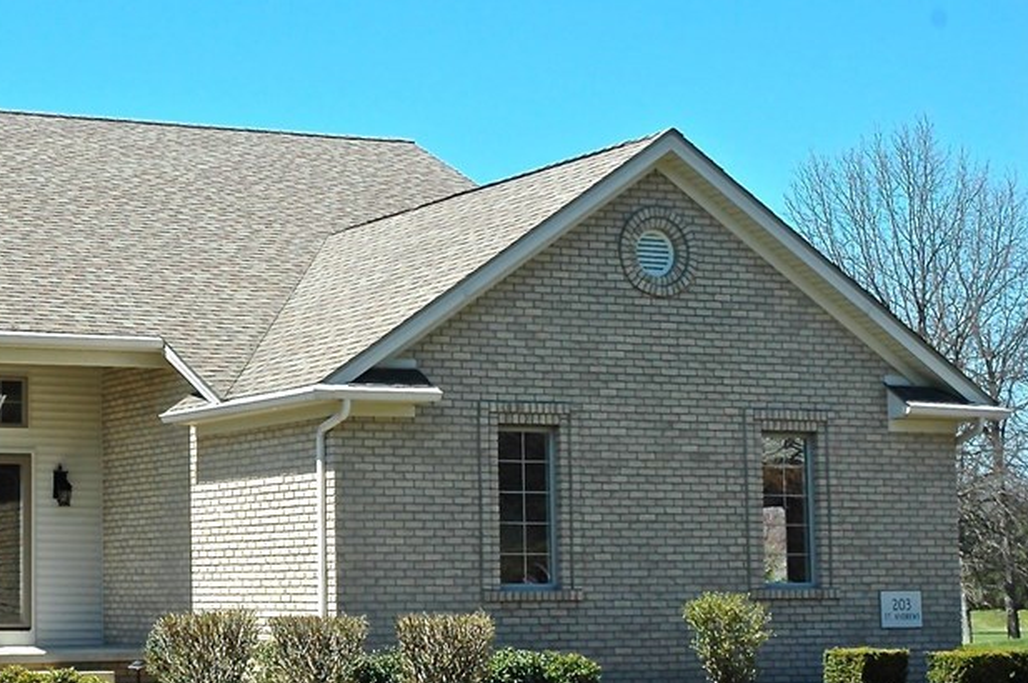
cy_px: 388
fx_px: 2336
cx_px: 134
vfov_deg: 16.6
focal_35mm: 82
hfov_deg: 24.2
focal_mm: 31
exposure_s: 1/320
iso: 200
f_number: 9
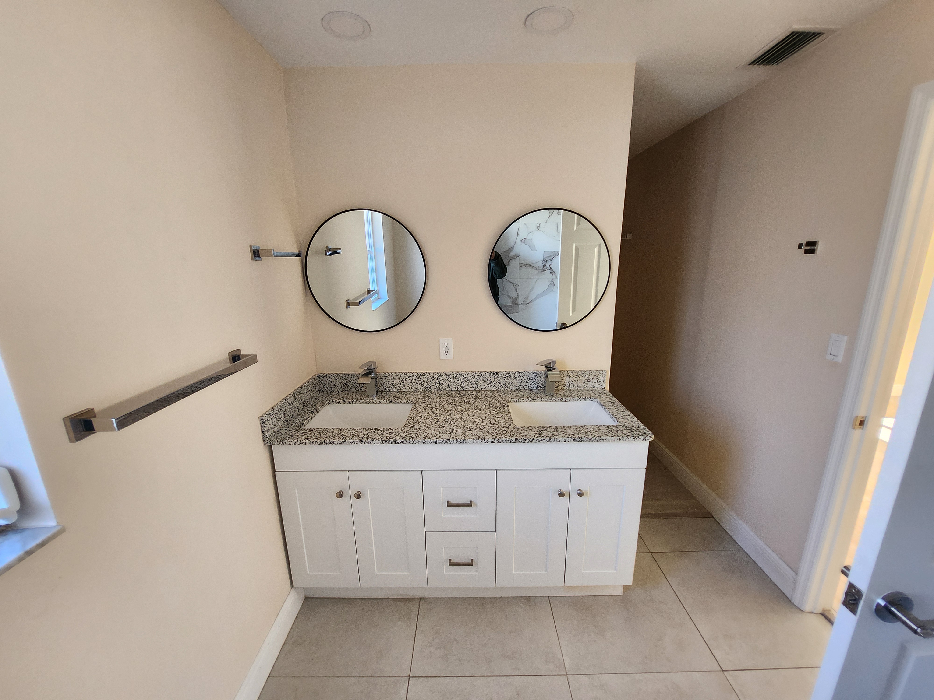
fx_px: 351
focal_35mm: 13
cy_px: 350
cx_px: 467
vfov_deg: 89.9
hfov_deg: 106.2
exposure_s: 1/60
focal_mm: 1.7
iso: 160
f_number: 2.2
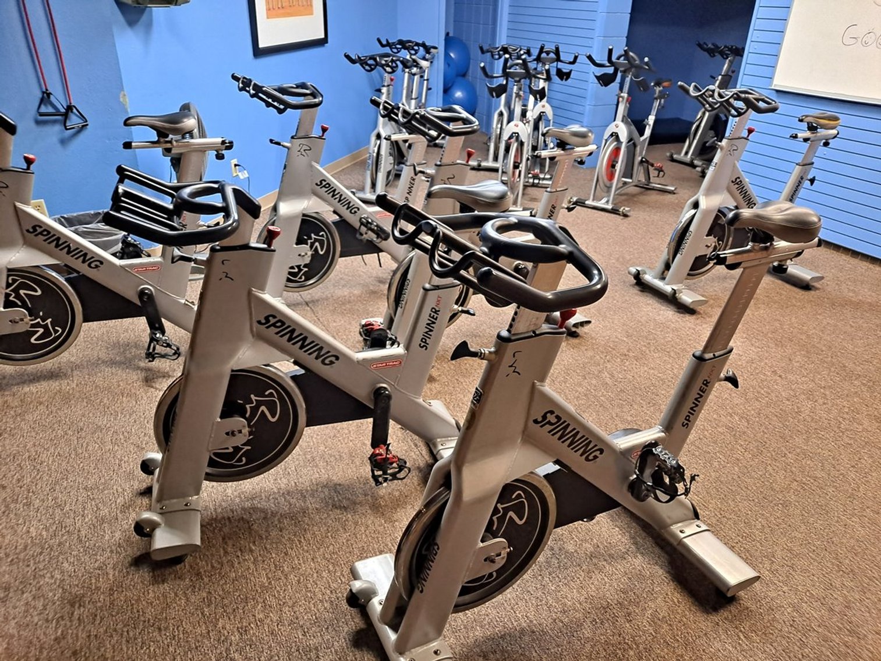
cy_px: 330
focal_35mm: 25
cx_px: 440
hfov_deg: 69.4
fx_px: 636
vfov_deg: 54.9
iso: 250
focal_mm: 4.6
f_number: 2
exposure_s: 1/30
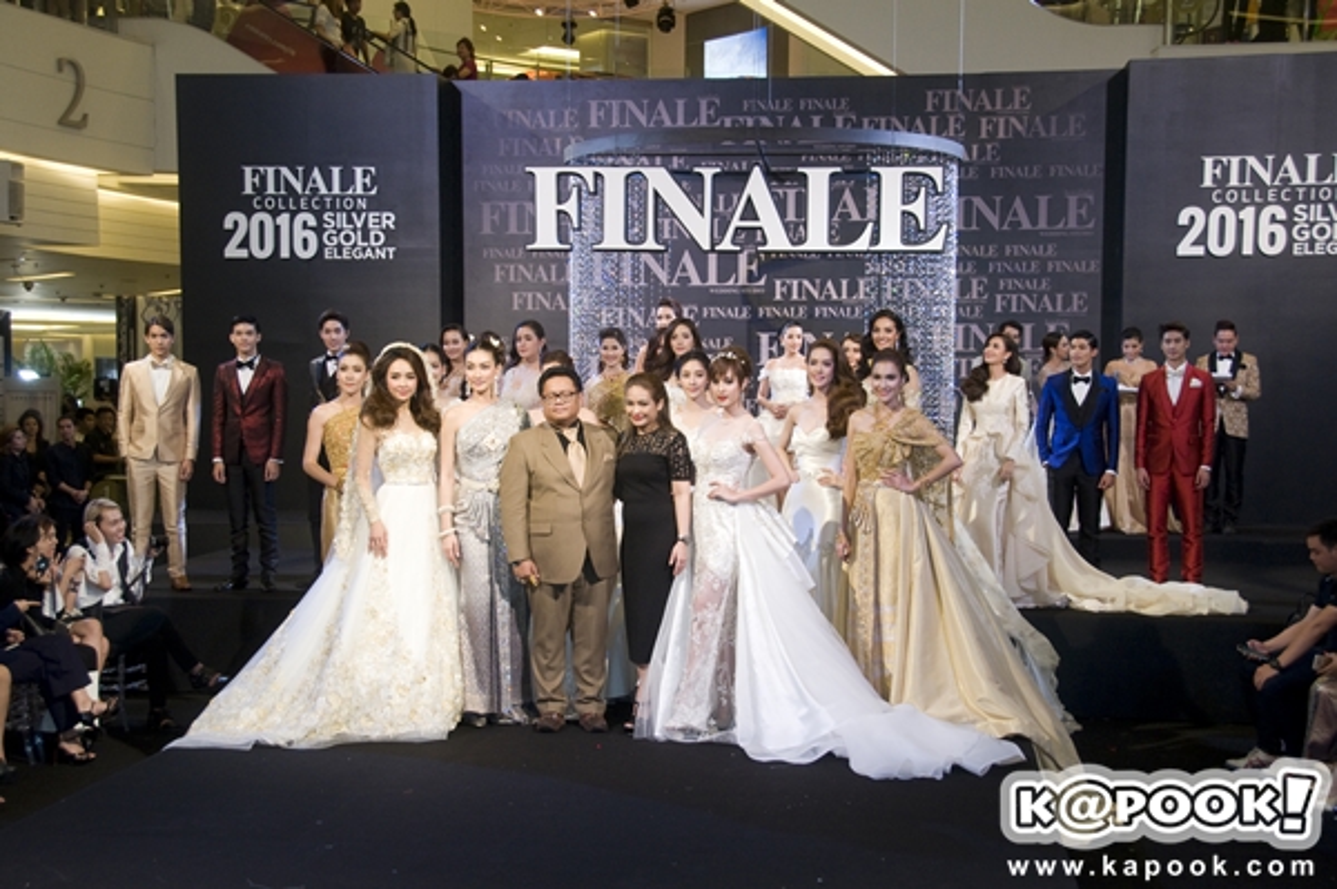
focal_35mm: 51
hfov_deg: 38.9
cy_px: 444
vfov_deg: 26.4
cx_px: 668
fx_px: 1892
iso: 640
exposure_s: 1/80
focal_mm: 34
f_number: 5.6
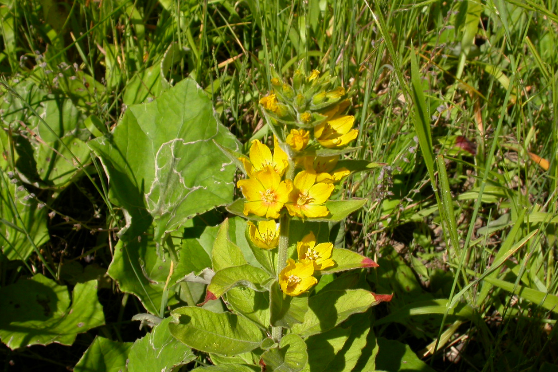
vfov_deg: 24.6
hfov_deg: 36.3
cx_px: 281
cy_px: 208
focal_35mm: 55
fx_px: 852
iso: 100
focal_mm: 10.9
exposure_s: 1/330
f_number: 7.5
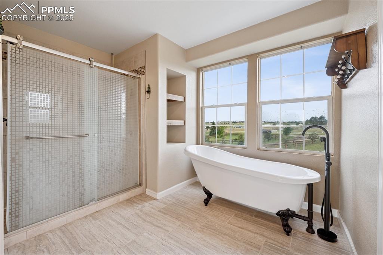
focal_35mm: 15
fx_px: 160
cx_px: 192
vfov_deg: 77.3
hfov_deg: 100.4
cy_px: 128
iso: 100
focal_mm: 15
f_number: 11
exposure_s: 1/2.5
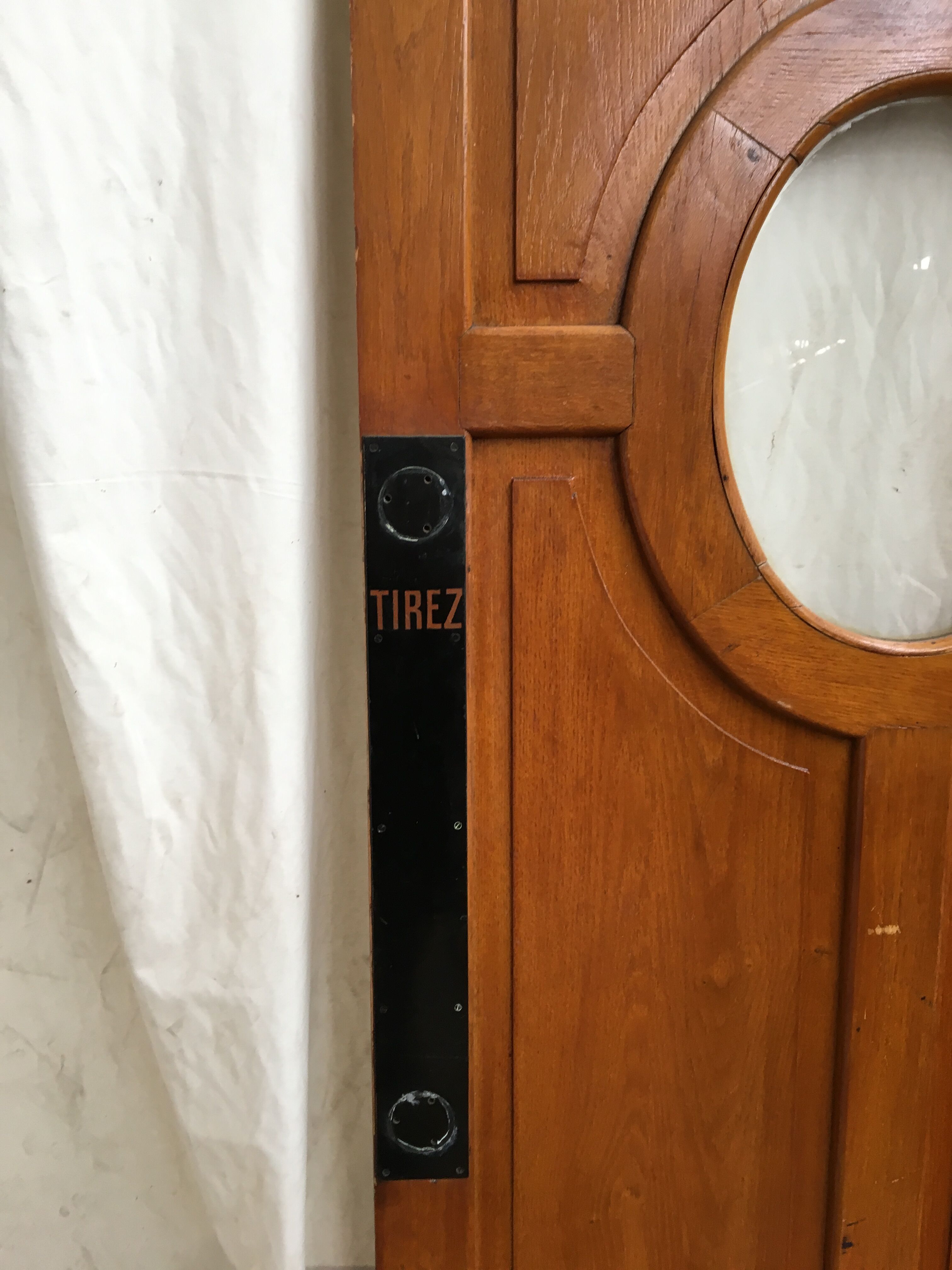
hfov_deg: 48.2
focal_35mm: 29
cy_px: 635
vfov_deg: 61.7
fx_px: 1063
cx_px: 476
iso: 64
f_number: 2.2
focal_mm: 4.15
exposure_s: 1/33
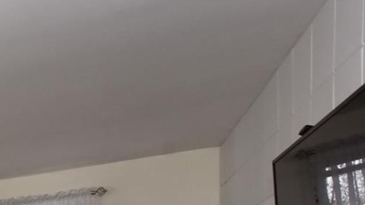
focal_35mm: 60
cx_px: -224
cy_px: 378
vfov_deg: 16.5
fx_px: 581
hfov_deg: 24.3
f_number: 7.1
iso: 800
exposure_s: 1/80
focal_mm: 14
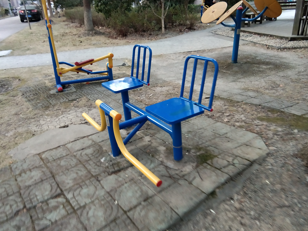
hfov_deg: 56.8
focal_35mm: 32
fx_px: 285
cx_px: 156
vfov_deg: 44.2
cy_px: 119
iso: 200
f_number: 2.2
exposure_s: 1/50
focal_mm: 3.69
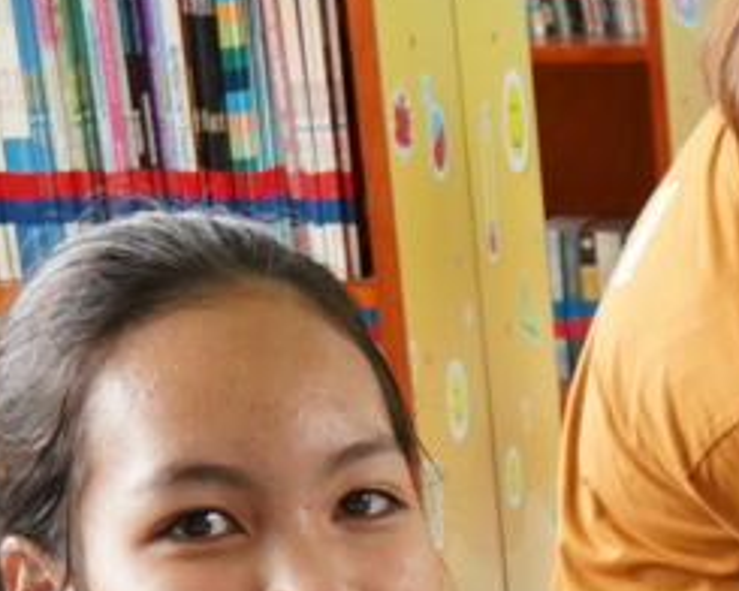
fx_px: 3937
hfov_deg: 10.2
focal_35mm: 180
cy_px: 1414
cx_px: 1240
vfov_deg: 8.0
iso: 2000
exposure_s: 1/125
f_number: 6.3
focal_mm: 29
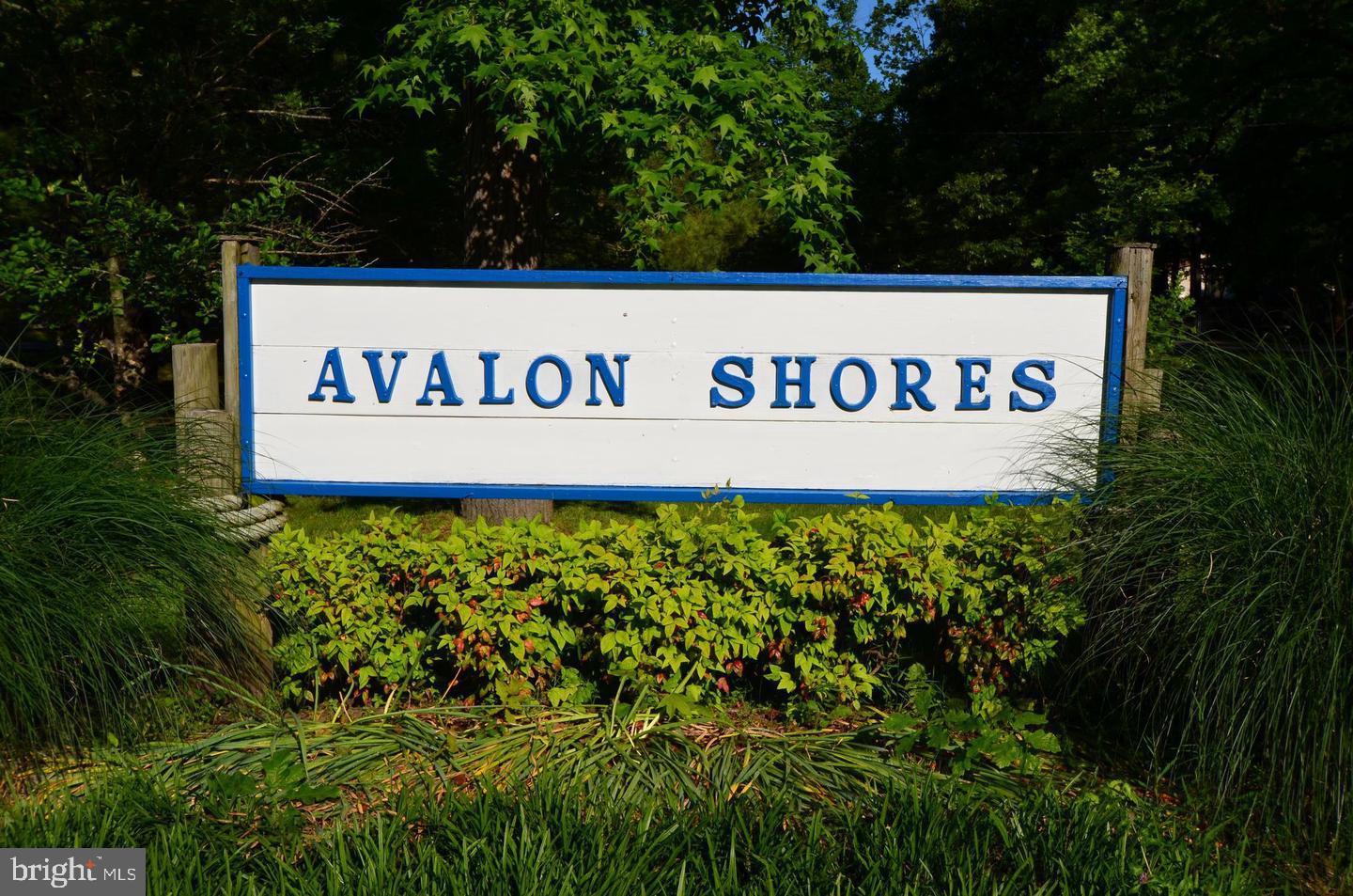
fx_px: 1350
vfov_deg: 36.7
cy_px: 448
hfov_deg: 53.2
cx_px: 676
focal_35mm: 36
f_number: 11
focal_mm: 24
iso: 200
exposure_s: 1/400
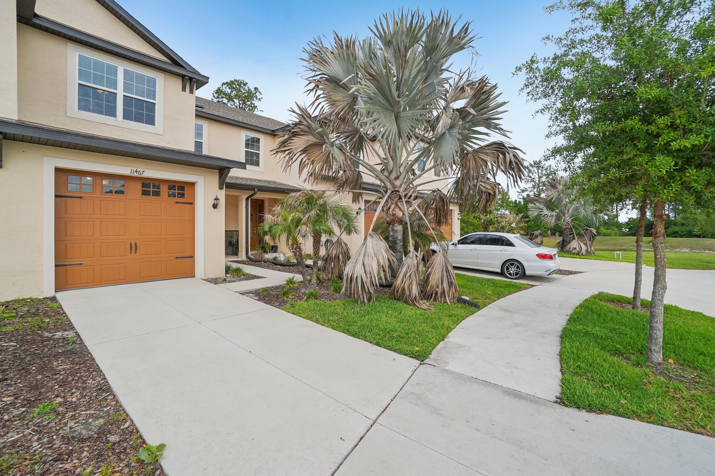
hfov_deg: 100.4
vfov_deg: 77.3
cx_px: 358
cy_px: 238
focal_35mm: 15
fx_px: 298
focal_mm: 10
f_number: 8
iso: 100
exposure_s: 1/200
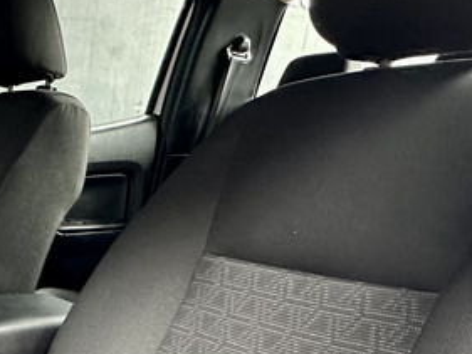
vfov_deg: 26.5
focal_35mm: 51
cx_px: -89
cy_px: 379
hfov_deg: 31.6
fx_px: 696
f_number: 2.2
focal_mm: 2.22
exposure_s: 1/60
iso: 500
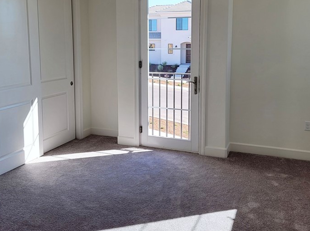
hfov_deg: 51.5
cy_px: 76
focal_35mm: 36
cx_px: 155
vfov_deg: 39.0
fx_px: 322
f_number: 1.8
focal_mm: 6.7
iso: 16
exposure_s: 1/141
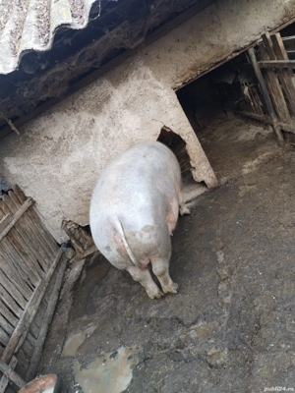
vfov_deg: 61.7
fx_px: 330
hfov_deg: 48.2
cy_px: 196
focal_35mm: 29
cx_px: 148
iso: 296
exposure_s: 1/100
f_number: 1.8
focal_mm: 4.75
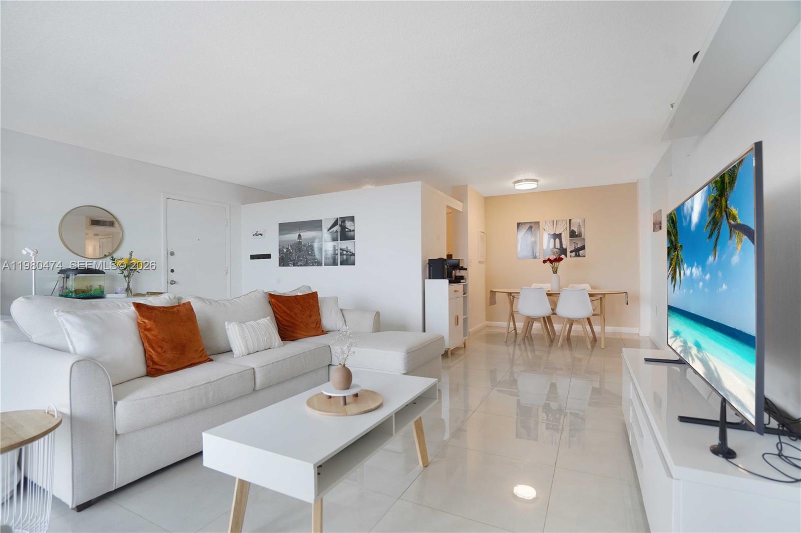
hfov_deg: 96.8
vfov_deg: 73.7
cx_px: 400
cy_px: 266
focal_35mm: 16
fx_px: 356
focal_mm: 16
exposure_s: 1/160
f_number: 4
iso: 800
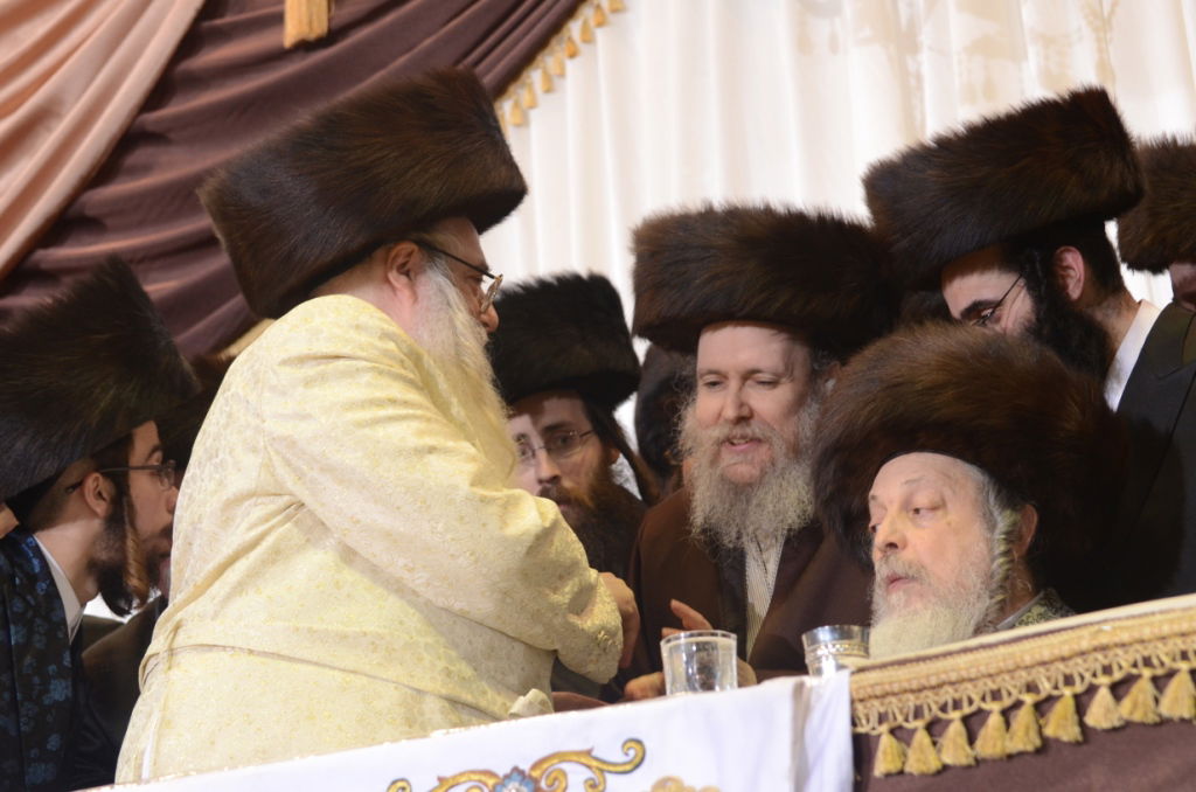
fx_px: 4077
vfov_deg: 11.1
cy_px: 396
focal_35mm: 123
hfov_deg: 16.7
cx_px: 598
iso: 1000
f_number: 5.6
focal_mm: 82
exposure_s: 1/100
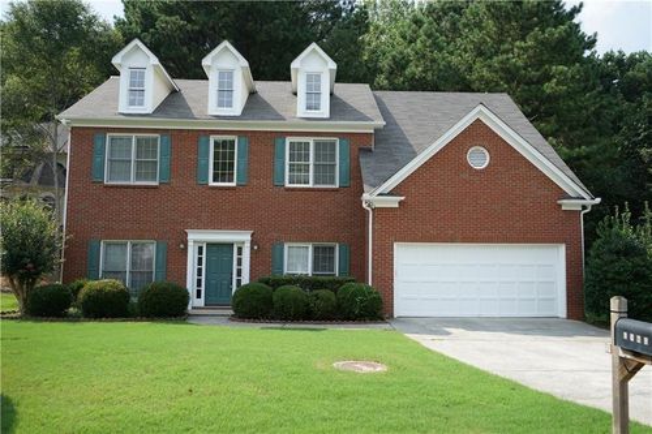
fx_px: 507
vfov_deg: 46.4
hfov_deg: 65.5
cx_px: 326
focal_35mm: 28
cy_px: 217
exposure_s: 1/250
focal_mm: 28
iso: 100
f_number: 5.6
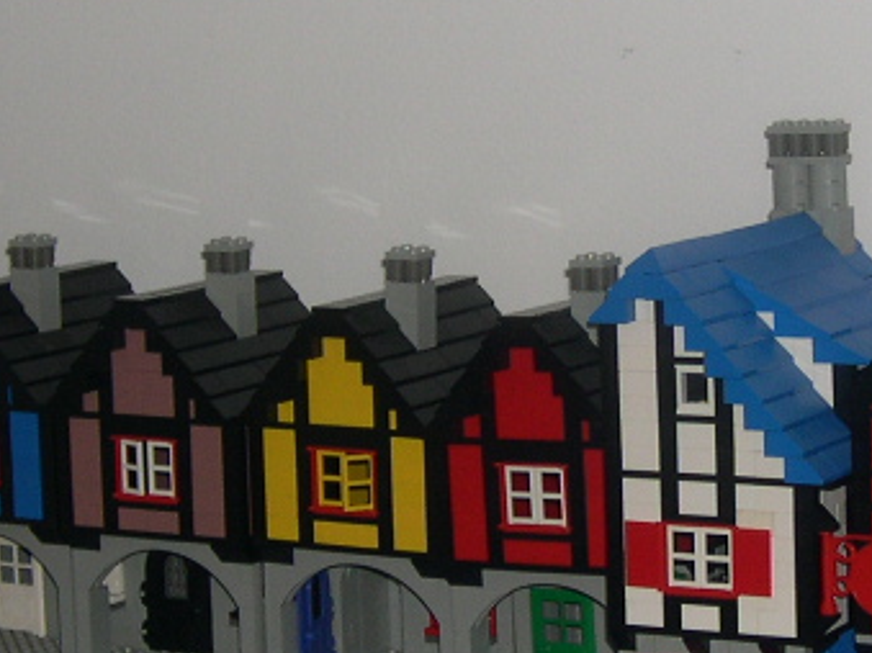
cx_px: 656
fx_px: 3198
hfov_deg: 15.5
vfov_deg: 11.7
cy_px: 332
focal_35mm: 127
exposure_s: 1/60
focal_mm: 9
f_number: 2.9
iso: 100
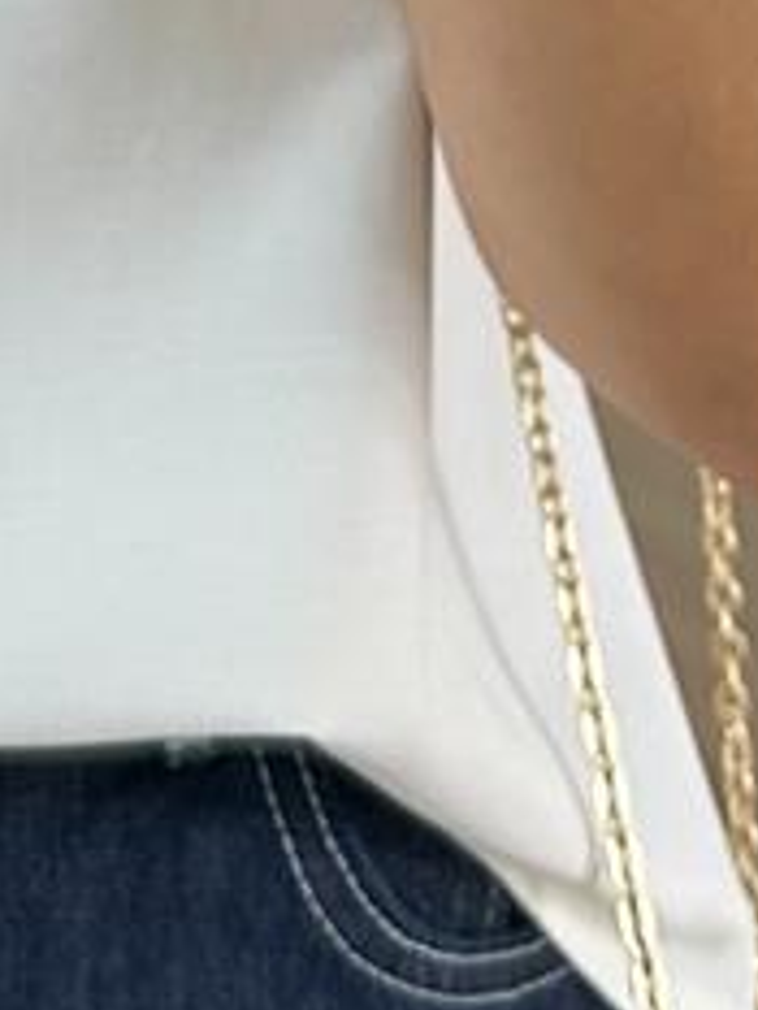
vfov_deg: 11.1
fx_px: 4813
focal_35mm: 165
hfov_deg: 8.9
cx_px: -113
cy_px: -880
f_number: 1.78
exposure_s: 1/126
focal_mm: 6.86
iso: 64
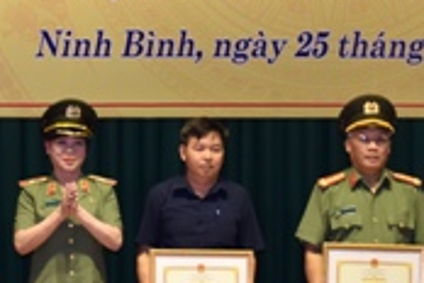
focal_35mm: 233
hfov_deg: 8.8
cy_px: 85
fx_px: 2744
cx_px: -32
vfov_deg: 5.9
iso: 450
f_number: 4.8
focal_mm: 40
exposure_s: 1/60
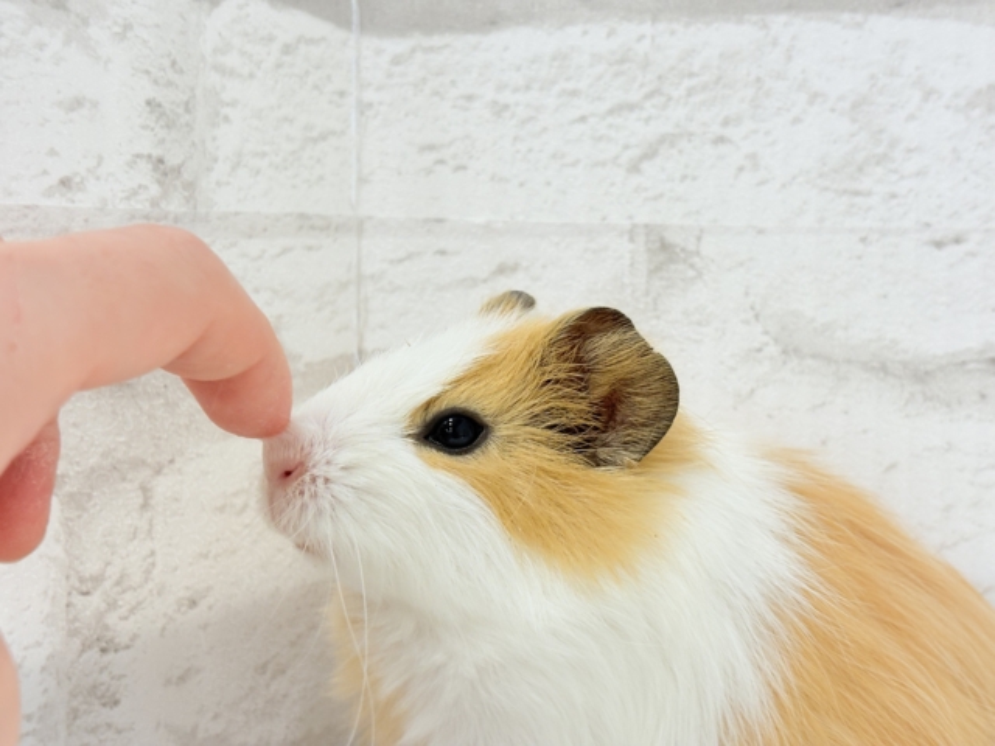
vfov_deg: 28.0
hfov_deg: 36.8
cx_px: 498
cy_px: 373
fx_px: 1495
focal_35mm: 52
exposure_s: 1/50
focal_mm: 5.96
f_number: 1.6
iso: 50
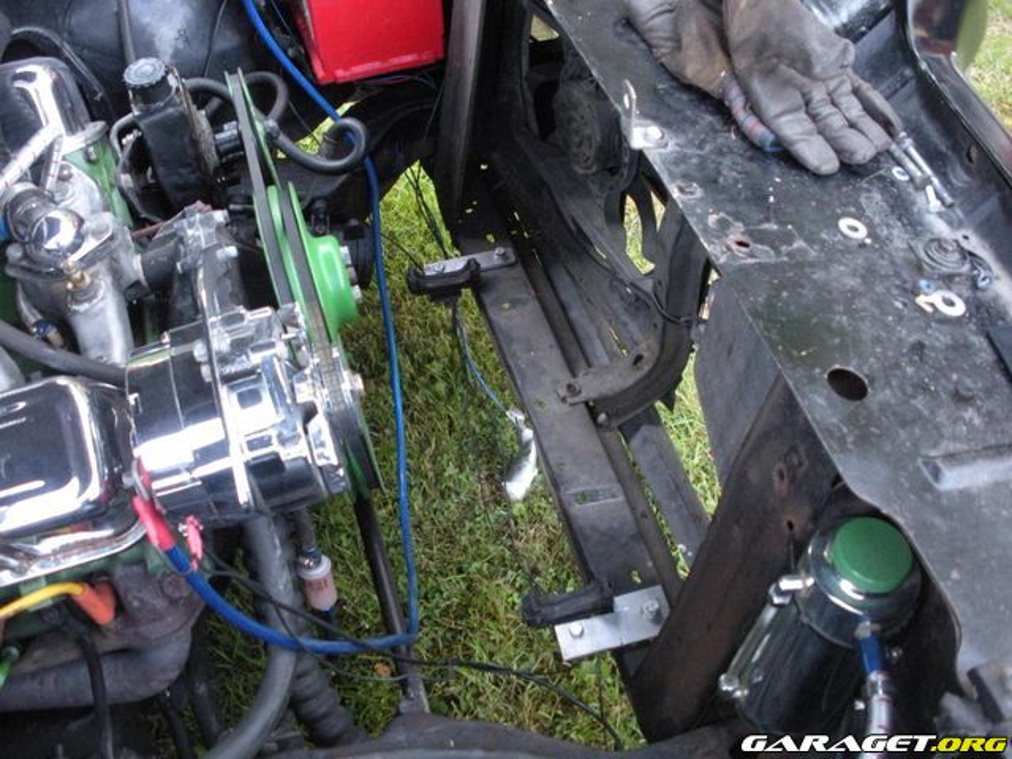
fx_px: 1052
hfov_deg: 51.4
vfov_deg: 39.7
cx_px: 506
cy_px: 380
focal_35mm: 36
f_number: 3.5
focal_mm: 6.3
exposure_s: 1/59.6
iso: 400
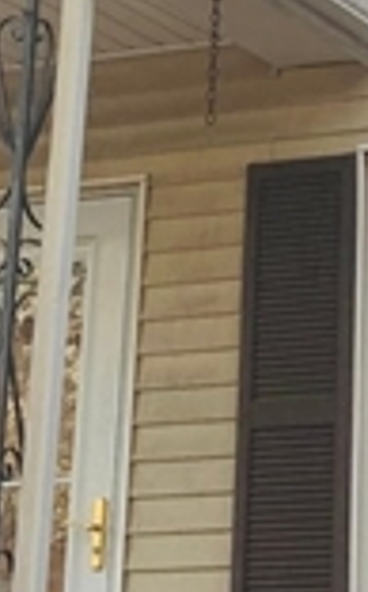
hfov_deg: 9.4
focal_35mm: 136
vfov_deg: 15.0
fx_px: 2190
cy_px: -83
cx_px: 508
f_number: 1.8
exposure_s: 1/282
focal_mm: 4.25
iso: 25
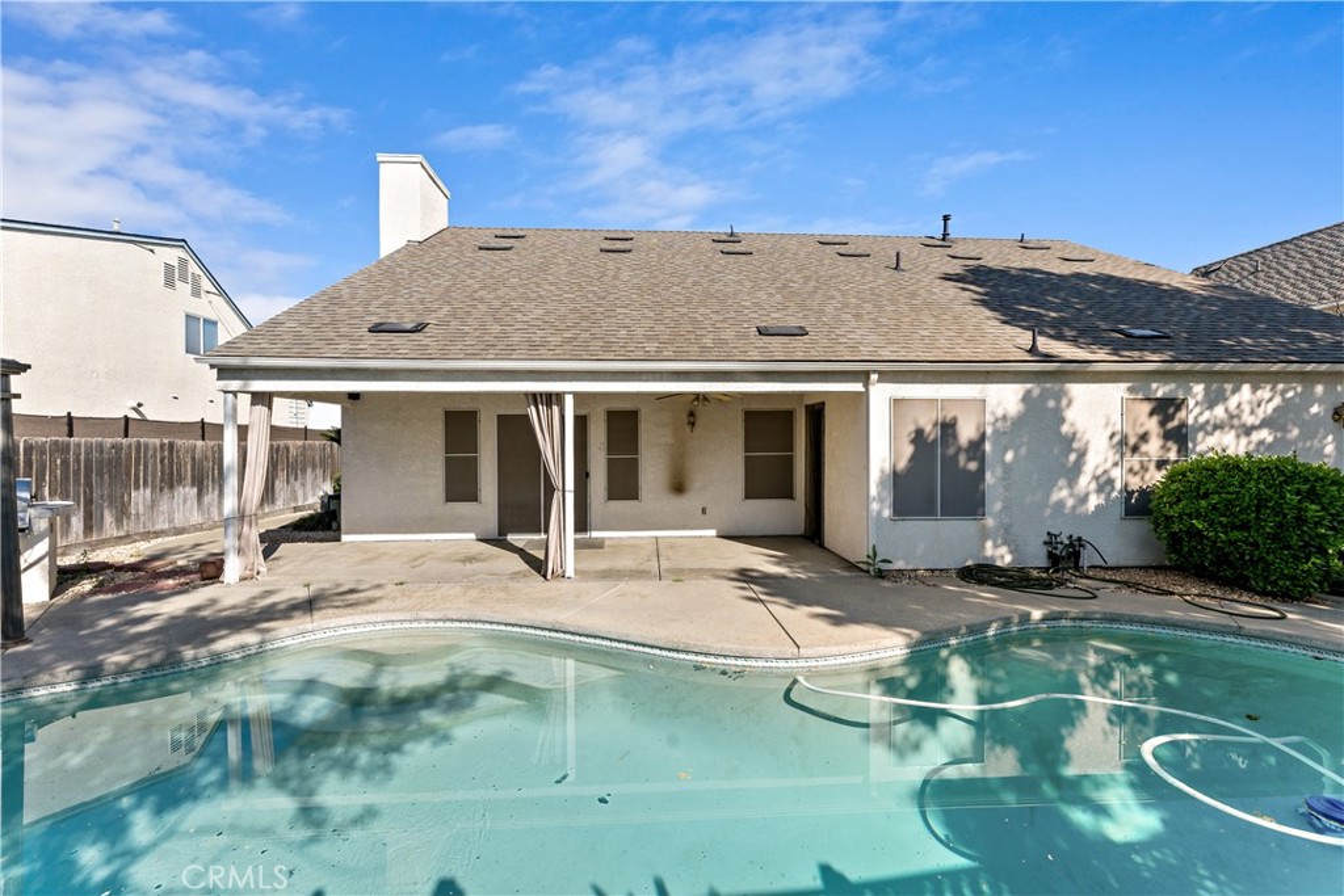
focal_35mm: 14
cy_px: 448
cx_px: 672
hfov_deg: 104.2
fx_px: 523
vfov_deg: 81.2
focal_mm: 14
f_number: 10
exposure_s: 1/160
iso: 80
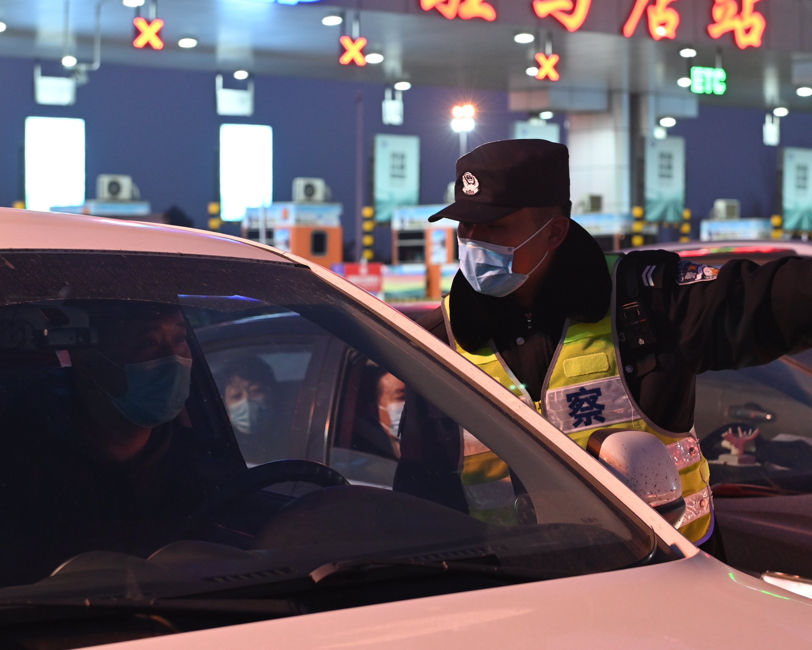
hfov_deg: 19.9
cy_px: 252
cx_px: 494
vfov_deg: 16.0
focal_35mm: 96
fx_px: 2307
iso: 1600
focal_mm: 66
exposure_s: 1/30
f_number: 5.6
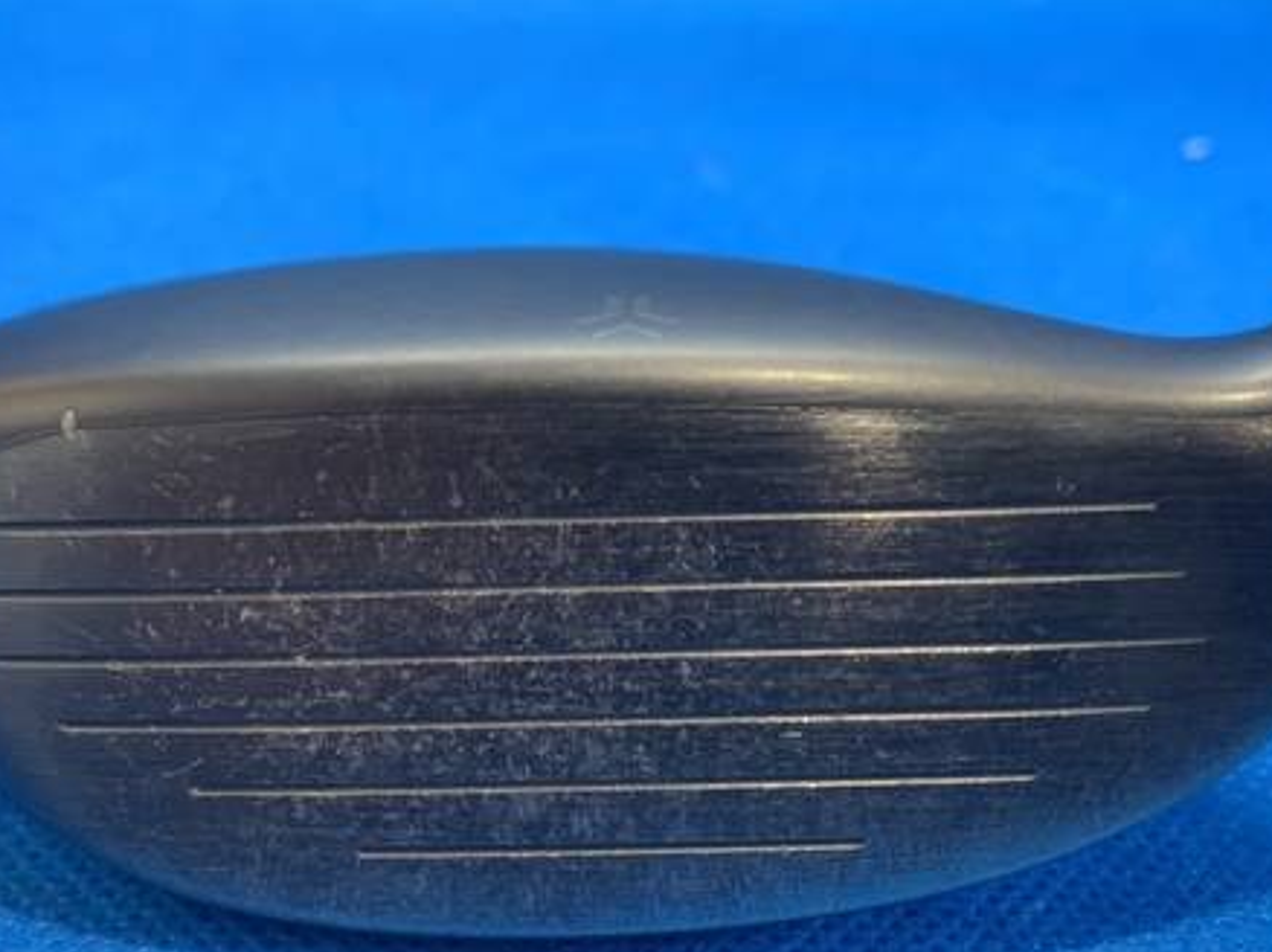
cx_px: 616
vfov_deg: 37.7
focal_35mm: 38
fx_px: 1396
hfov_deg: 49.0
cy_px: 499
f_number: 1.8
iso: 320
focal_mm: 4.25
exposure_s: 1/40
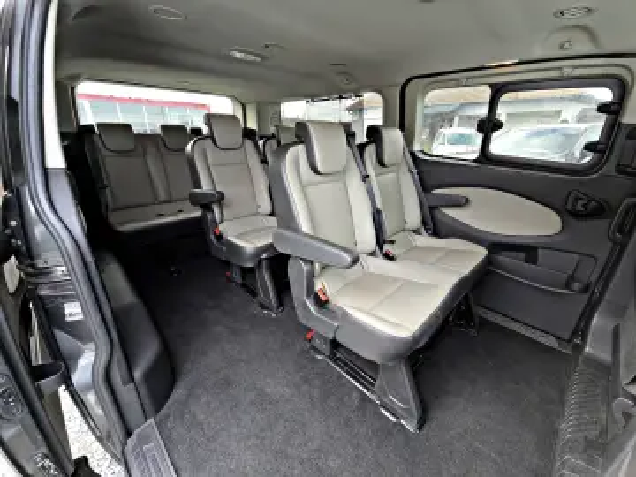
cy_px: 238
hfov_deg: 106.2
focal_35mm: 13
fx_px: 239
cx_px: 318
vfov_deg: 89.9
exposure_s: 1/50
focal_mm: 2.2
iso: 125
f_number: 2.2
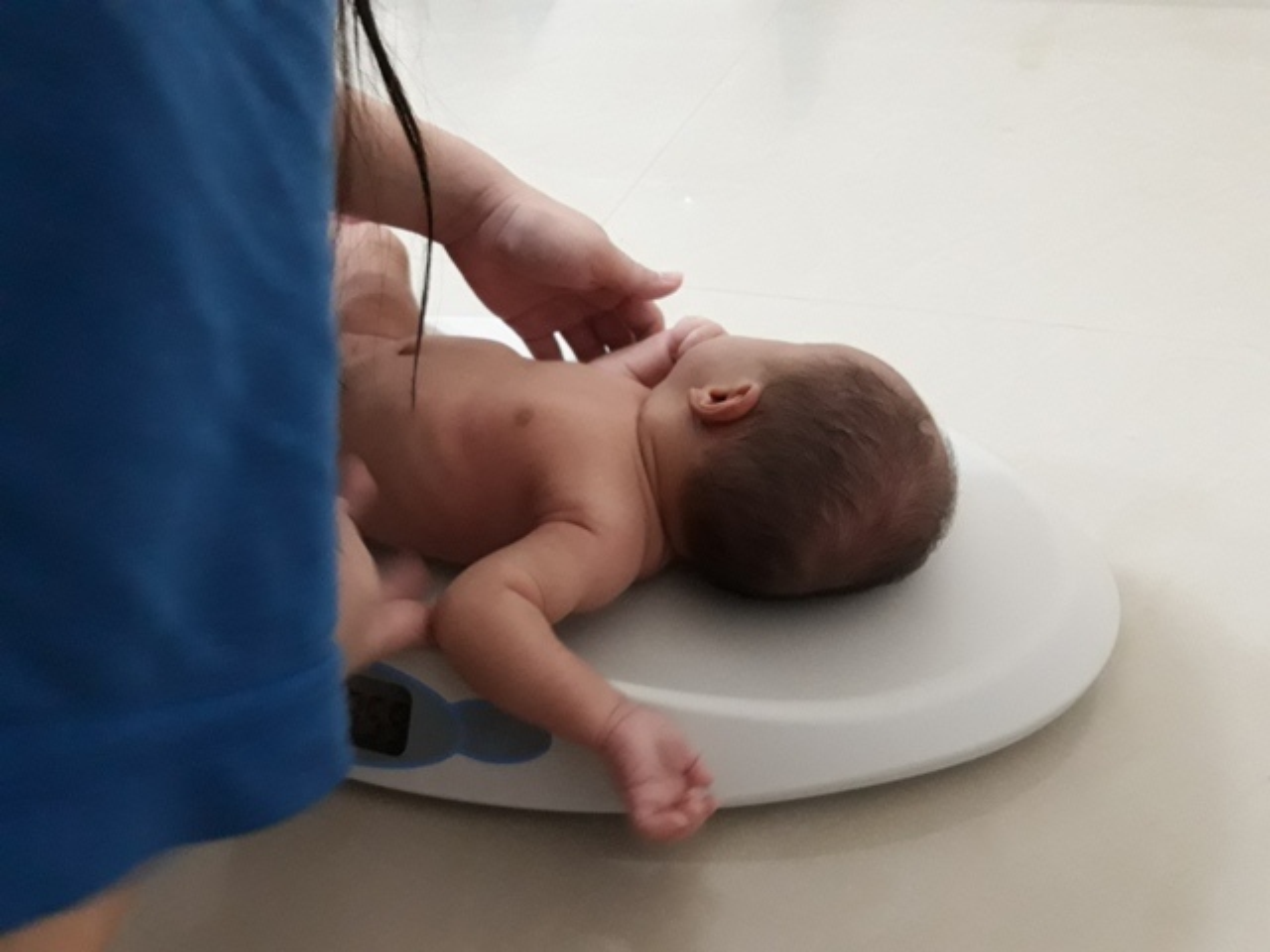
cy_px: 476
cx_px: 635
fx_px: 991
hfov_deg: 65.3
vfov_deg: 51.4
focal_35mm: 27
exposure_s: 1/24
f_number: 1.7
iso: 500
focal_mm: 3.71
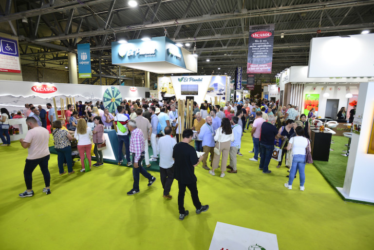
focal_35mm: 19
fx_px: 197
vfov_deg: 64.6
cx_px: 187
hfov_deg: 86.9
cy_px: 125
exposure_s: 1/100
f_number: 4.5
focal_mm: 19
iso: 500
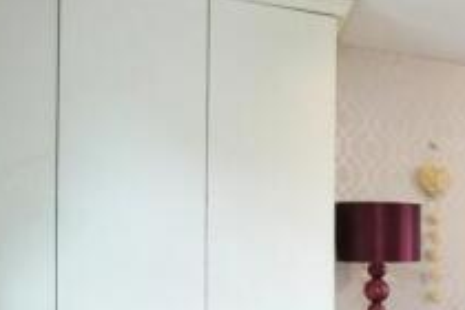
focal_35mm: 50
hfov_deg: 32.8
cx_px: 555
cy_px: 302
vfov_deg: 25.8
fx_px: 646
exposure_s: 1/60
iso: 2000
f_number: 7.1
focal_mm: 16
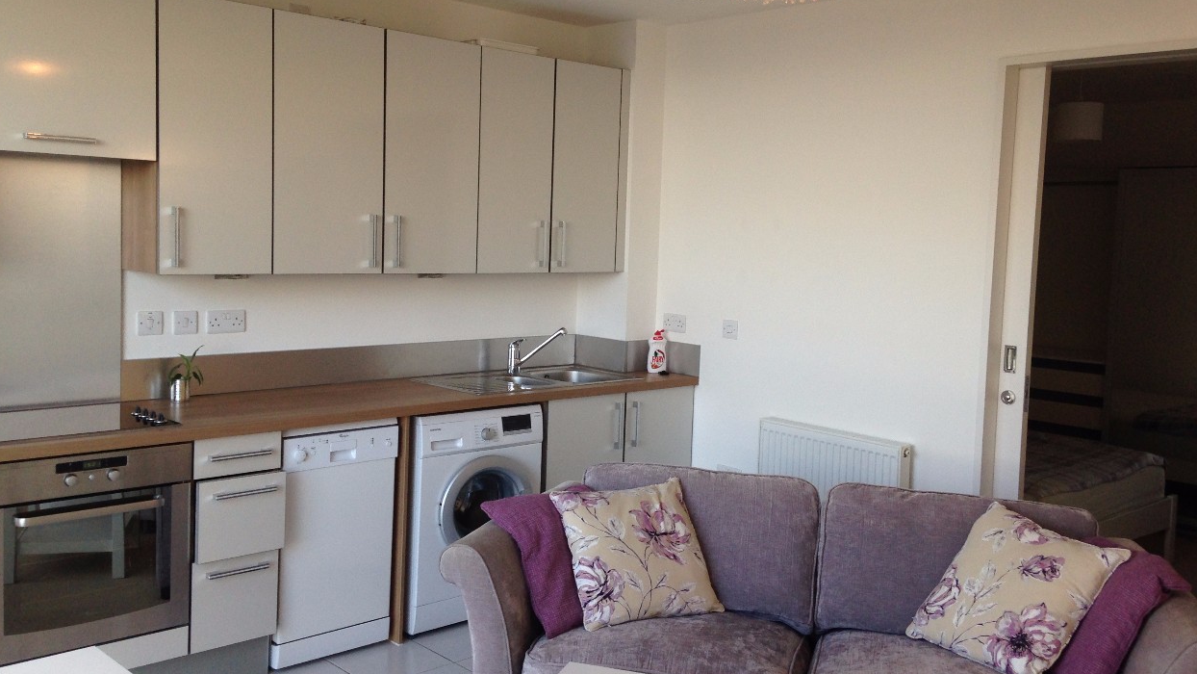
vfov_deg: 32.0
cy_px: 312
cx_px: 613
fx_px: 1174
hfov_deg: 54.0
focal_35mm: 37
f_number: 2.4
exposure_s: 1/60
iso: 64
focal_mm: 4.12
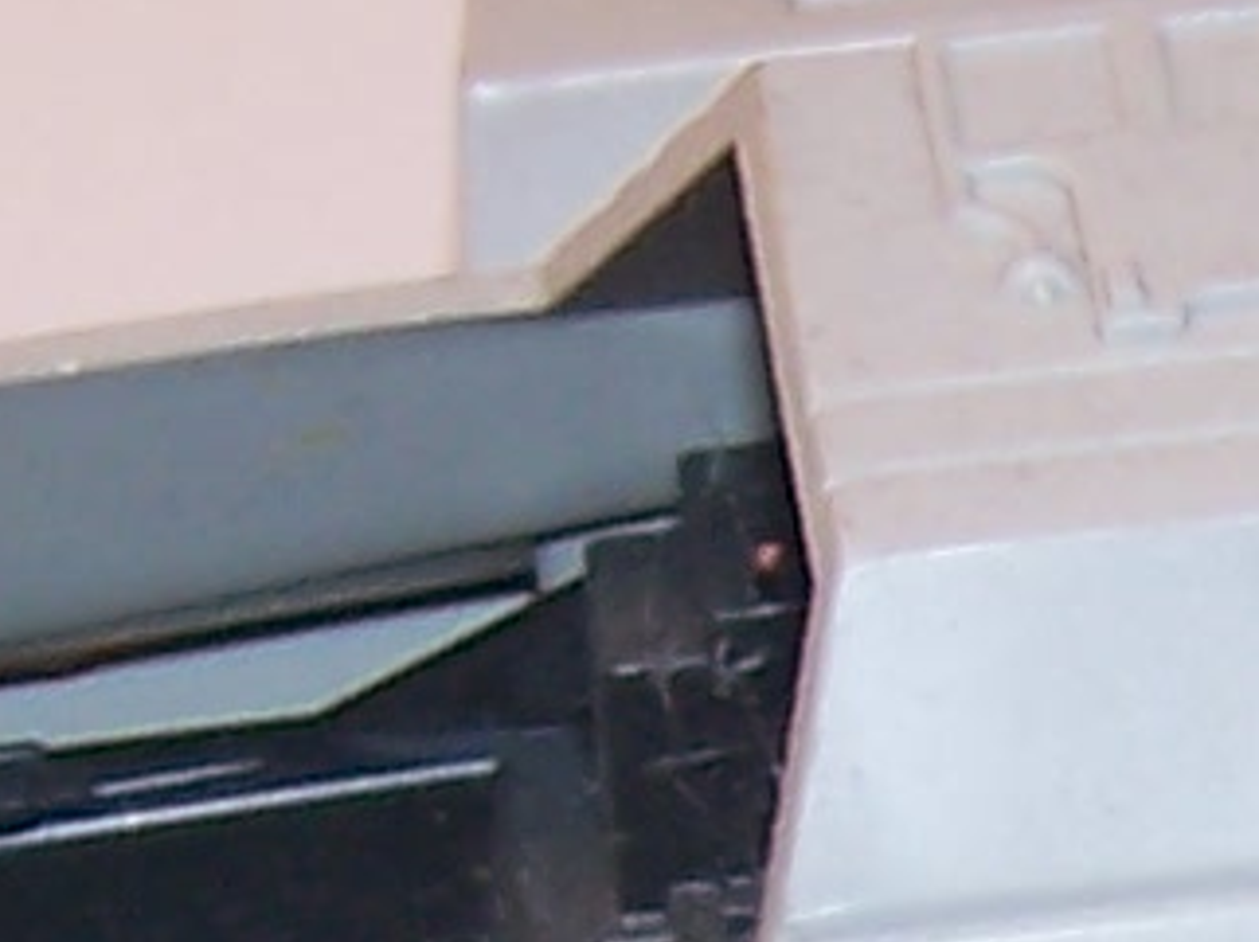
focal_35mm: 272
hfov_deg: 7.2
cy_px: 1732
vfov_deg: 5.4
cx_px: 1615
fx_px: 9885
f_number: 2.8
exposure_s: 1/60
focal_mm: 6.3
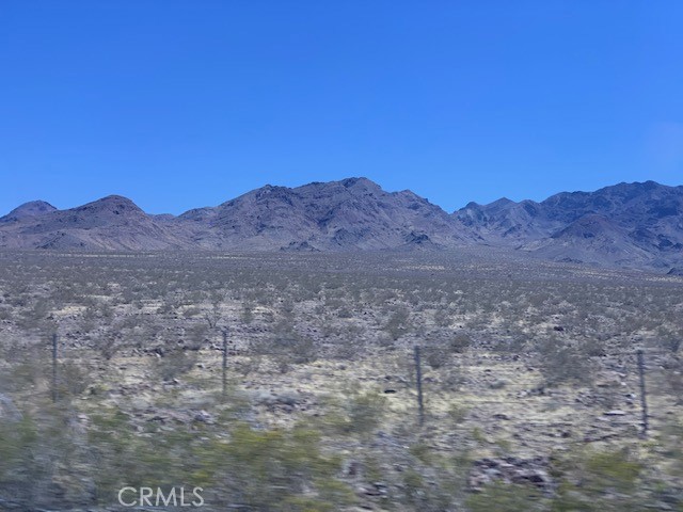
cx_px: 342
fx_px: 1026
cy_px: 256
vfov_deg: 28.0
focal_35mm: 52
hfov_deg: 36.8
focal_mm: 6
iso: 16
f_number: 2.4
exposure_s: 1/358
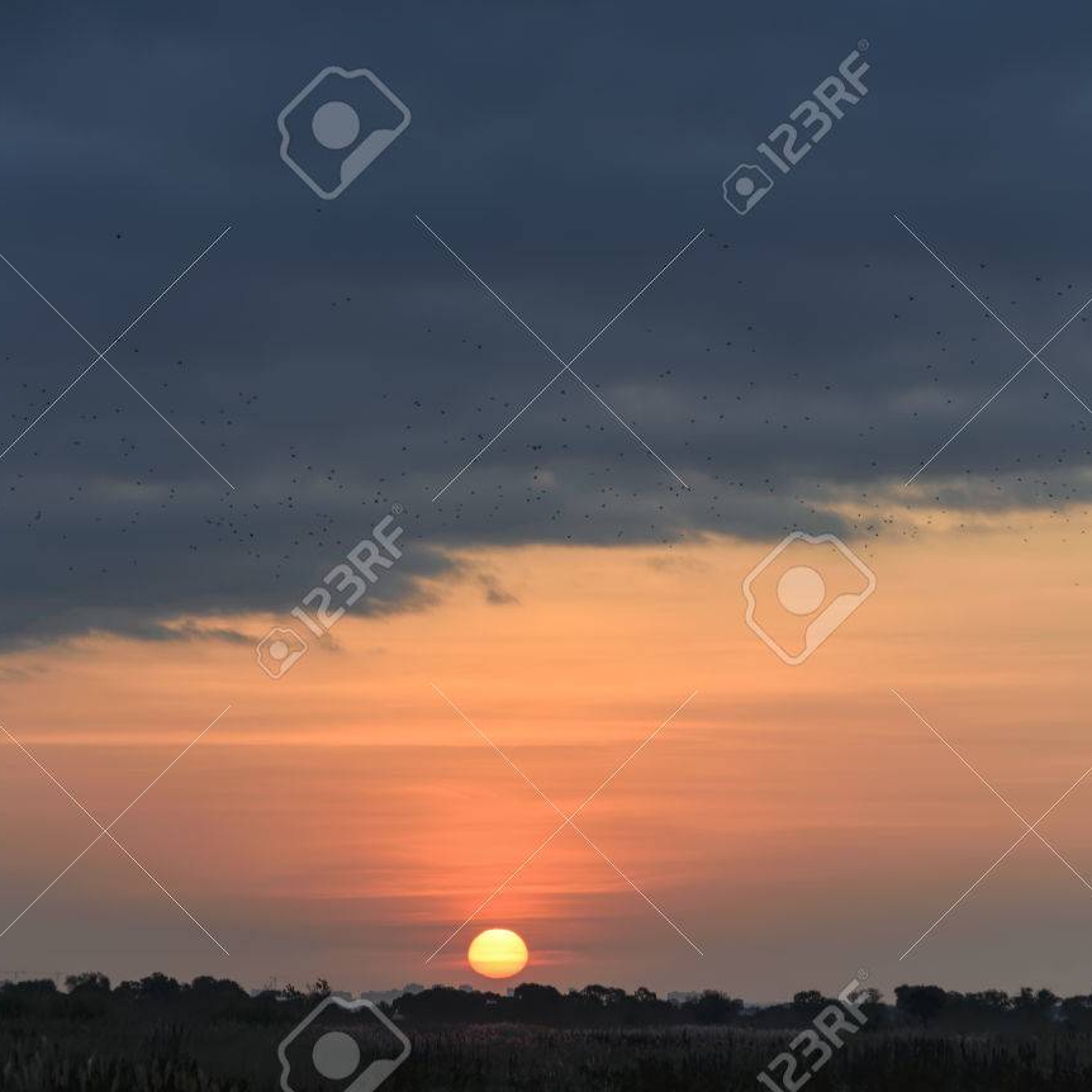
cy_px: 547
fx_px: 6174
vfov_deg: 10.1
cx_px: 566
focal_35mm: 173
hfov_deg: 10.1
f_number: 5.6
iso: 100
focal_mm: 135
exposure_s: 1/100
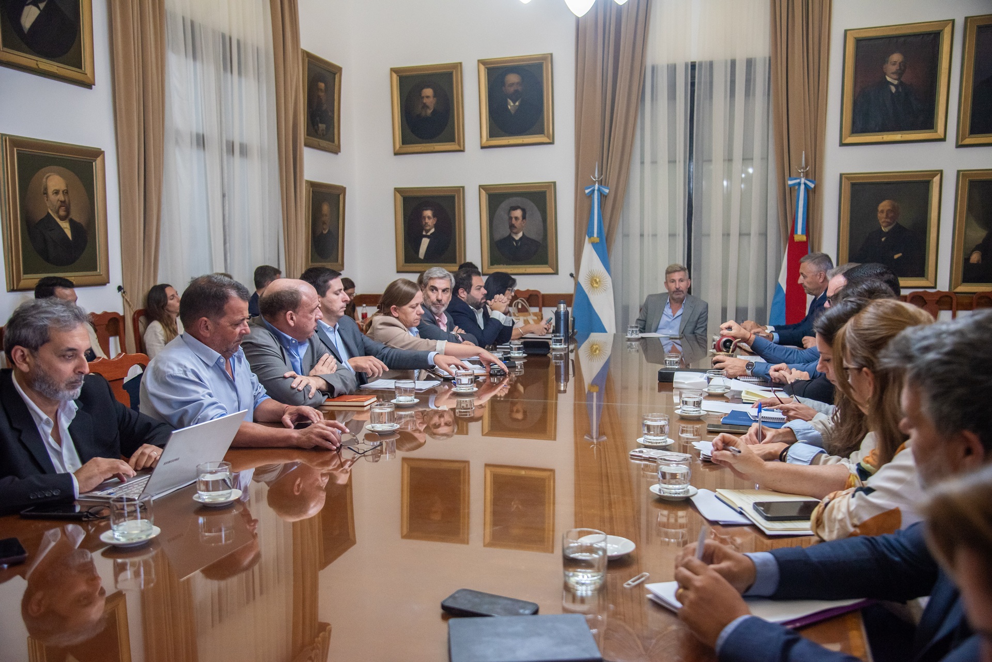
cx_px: 496
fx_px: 854
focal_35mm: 31
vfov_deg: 42.3
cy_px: 331
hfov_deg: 60.3
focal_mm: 31
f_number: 4
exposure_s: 1/250
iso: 1600
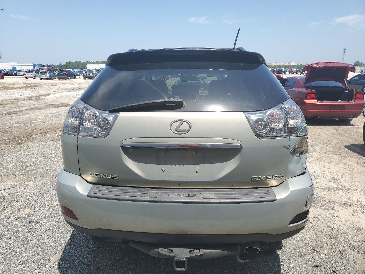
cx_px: 182
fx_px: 274
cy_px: 137
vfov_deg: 53.1
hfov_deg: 67.3
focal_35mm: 26
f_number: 1.5
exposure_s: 1/2000
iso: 50
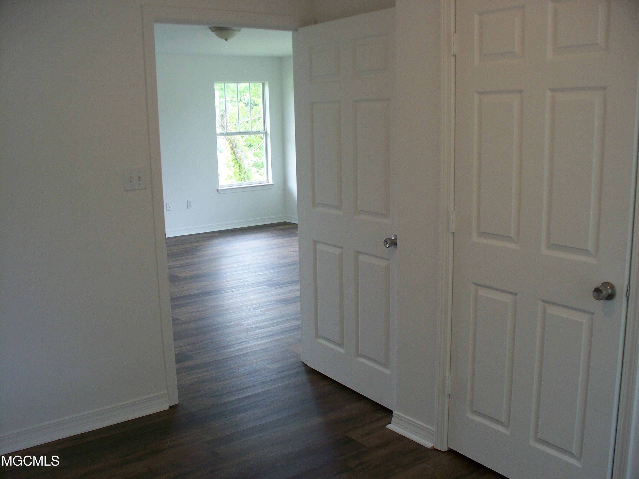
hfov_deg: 51.4
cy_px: 240
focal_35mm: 36
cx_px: 320
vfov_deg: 39.7
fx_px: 665
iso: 160
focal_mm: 7.54
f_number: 2.8
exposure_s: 1/60
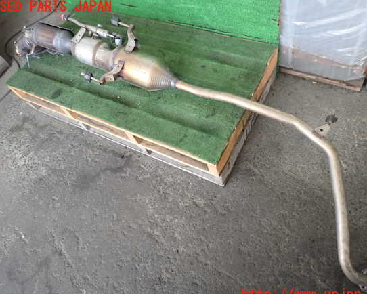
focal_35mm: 27
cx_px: 192
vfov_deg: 53.2
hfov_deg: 64.0
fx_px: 293
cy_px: 151
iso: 250
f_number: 2
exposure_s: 1/125
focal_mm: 4.5
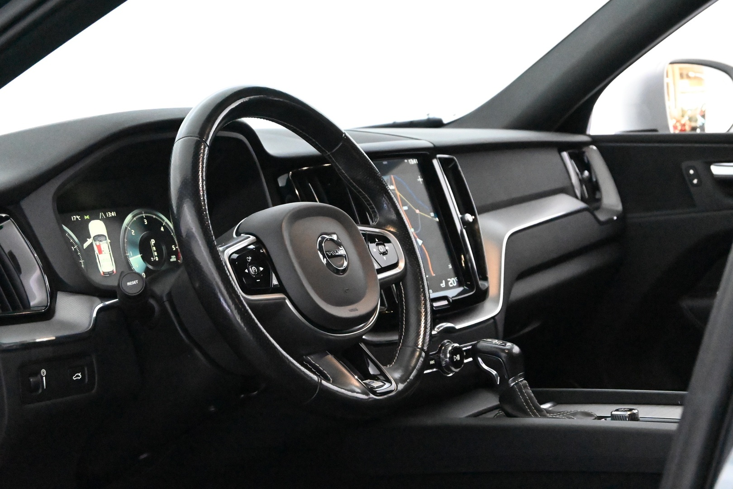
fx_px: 1435
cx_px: 366
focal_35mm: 70
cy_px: 244
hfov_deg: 28.6
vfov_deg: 19.3
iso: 22800
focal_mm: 47
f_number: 6
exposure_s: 1/80
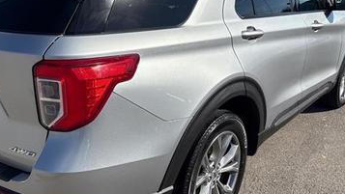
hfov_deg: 50.1
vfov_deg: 29.7
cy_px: 91
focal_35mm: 40
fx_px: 366
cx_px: 136
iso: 64
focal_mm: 5.96
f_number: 1.6
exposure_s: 1/8850
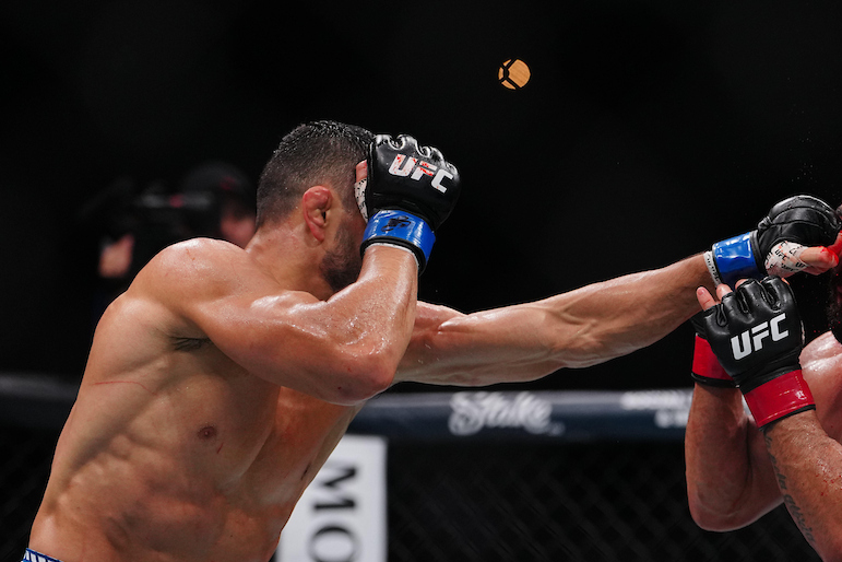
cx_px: 568
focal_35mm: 210
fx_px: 4911
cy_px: 385
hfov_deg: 9.8
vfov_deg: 6.5
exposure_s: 1/1250
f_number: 2.8
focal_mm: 135
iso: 1600
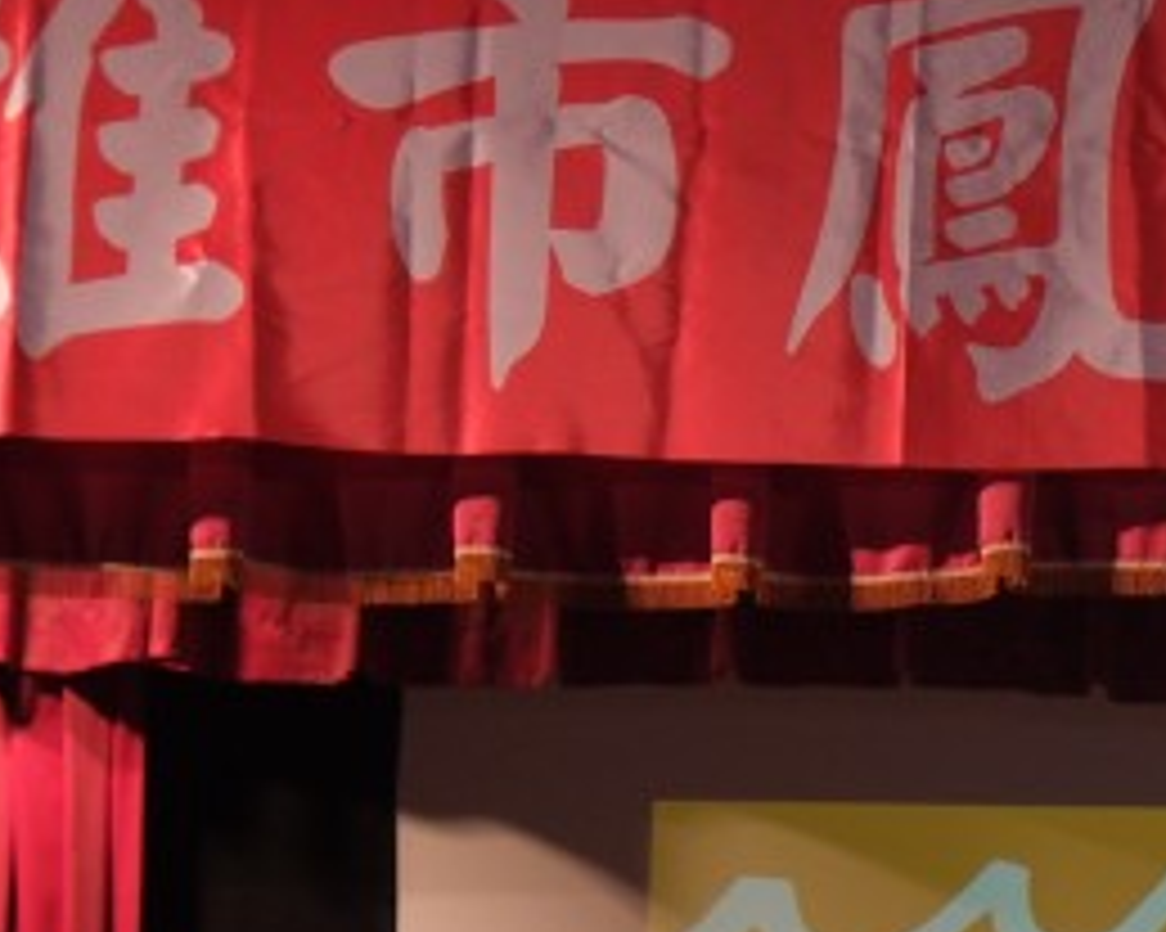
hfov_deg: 9.6
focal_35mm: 188
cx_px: 2350
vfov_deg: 8.0
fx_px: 6485
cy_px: 1607
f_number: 2.8
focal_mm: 32.1
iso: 800
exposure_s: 1/60
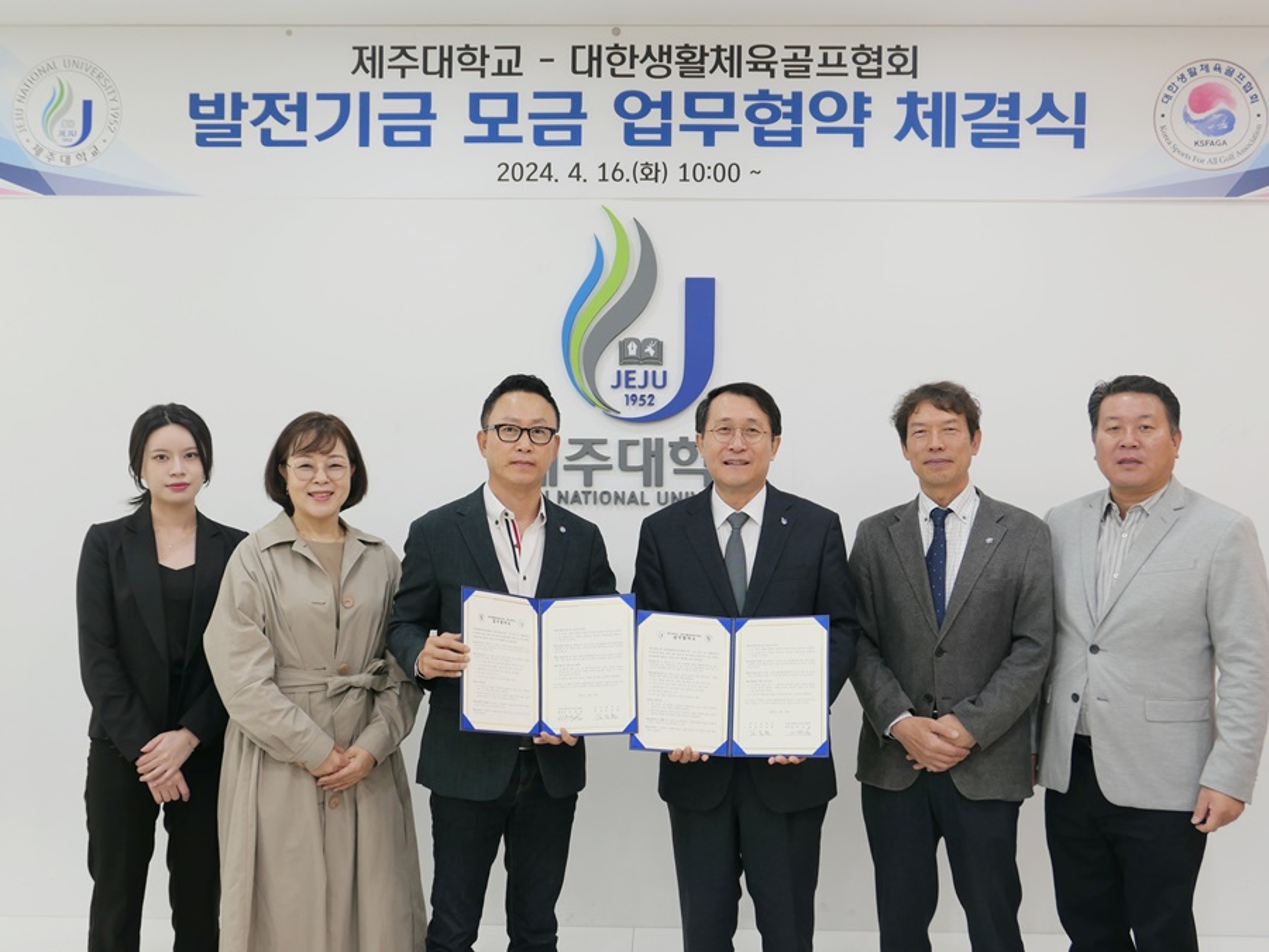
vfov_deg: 40.7
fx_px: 1283
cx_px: 634
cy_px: 476
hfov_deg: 52.6
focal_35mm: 35
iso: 200
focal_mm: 15.9
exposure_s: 1/100
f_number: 2.3
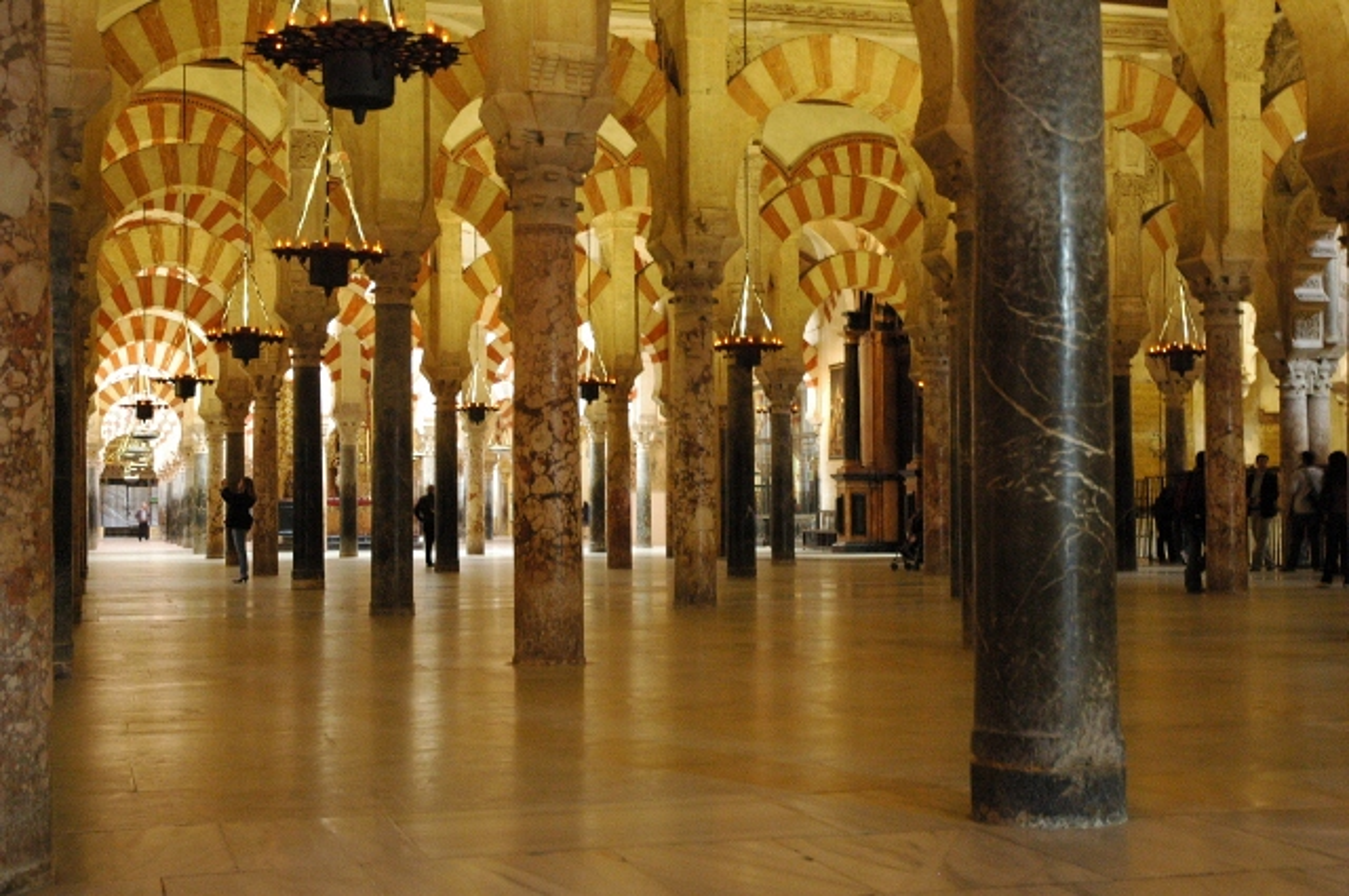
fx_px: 1909
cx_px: 674
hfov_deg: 38.9
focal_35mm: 51
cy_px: 448
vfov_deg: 26.4
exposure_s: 1/5
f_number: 4.2
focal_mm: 34
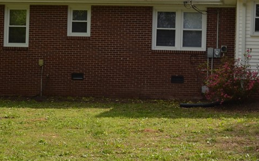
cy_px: 63
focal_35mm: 77
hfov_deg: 26.7
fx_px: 543
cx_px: 172
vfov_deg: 16.9
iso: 100
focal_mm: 22
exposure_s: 1/200
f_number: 7.1
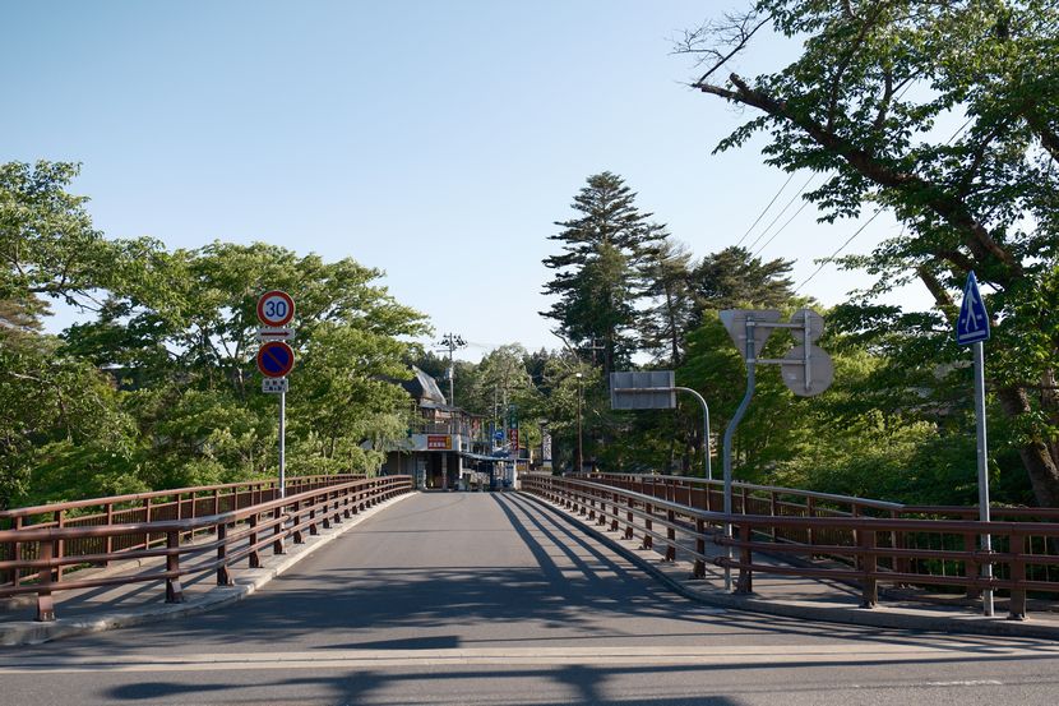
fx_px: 1088
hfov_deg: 51.9
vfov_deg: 35.9
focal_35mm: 37
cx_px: 530
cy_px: 353
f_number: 3.6
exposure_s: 1/500
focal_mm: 24.9
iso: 125
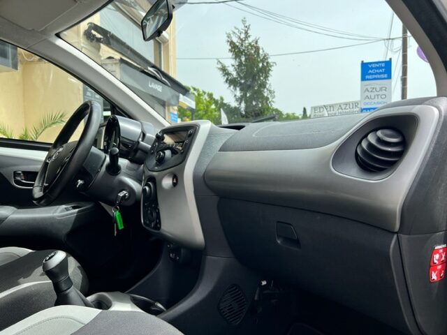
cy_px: 168
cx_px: 224
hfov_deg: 67.3
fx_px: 336
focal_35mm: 26
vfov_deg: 53.1
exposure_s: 1/1147
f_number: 1.5
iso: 50
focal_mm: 5.7
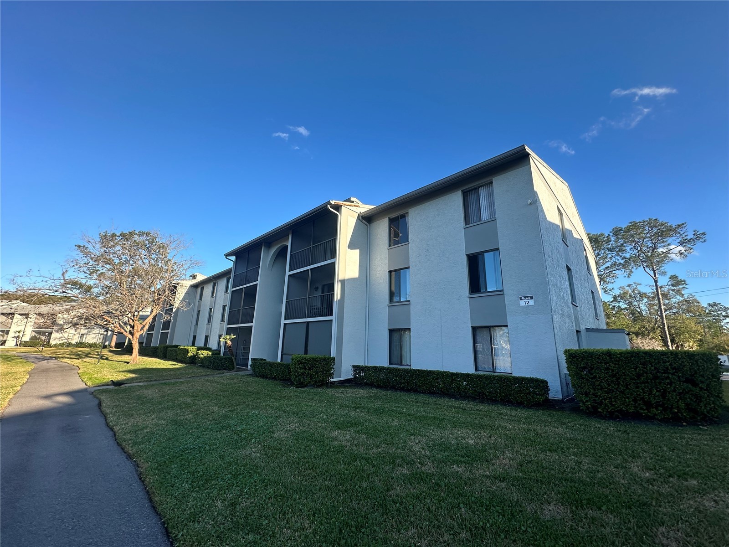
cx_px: 364
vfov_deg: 85.7
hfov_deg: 102.1
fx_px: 295
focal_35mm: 14
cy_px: 274
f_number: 2.2
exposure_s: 1/643
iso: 40
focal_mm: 2.22
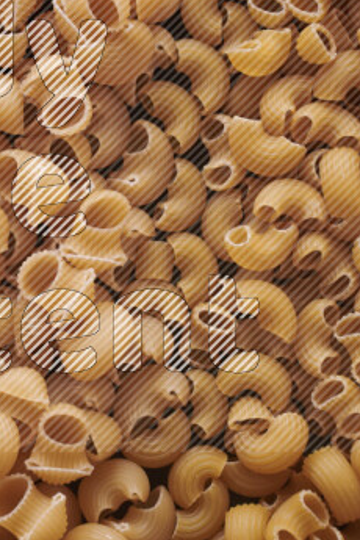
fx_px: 1740
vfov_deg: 17.6
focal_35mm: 116
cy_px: 183
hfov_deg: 11.7
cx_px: -27
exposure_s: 1/100
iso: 160
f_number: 8
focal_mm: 50
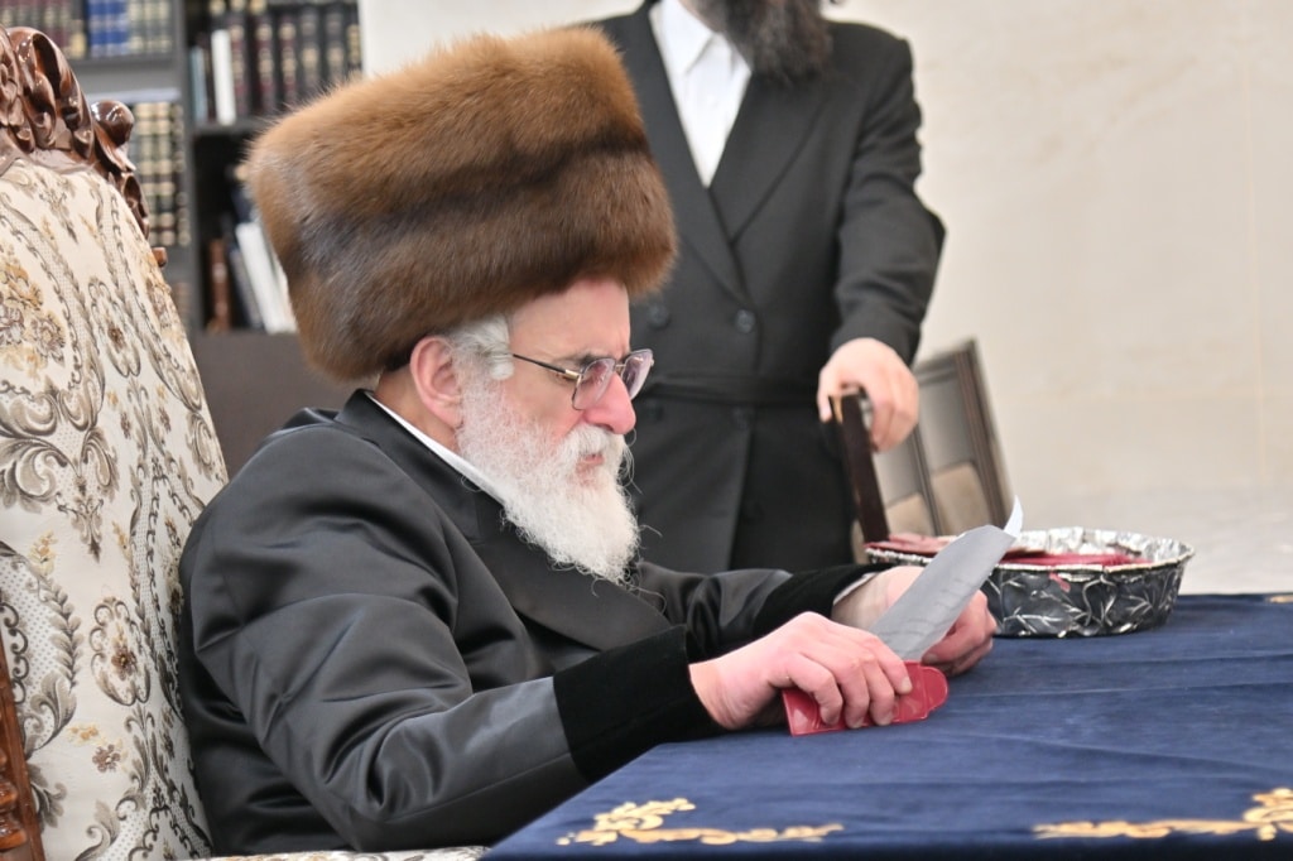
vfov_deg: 10.6
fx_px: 4631
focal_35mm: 129
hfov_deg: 15.9
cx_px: 646
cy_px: 430
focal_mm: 86
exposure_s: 1/160
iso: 640
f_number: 4
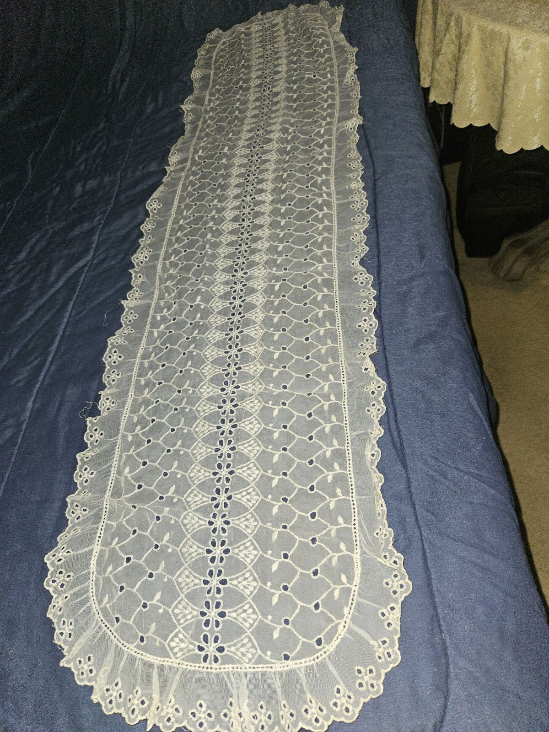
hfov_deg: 58.9
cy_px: 366
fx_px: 486
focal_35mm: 23
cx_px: 274
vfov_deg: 73.9
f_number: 1.8
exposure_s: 1/46.8
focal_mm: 5.4
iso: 80
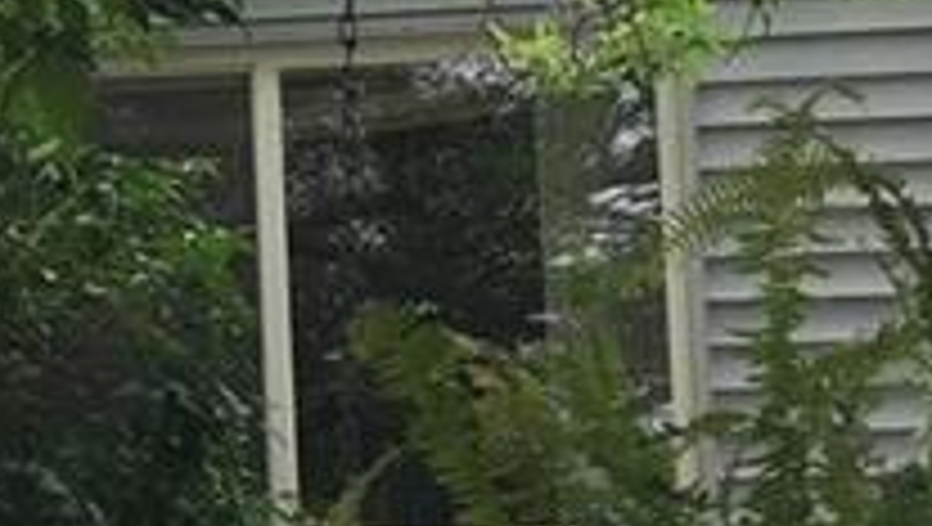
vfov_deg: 7.8
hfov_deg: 12.5
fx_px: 3860
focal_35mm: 156
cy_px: 432
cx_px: -752
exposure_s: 1/60.2
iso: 25
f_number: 2.2
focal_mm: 4.15
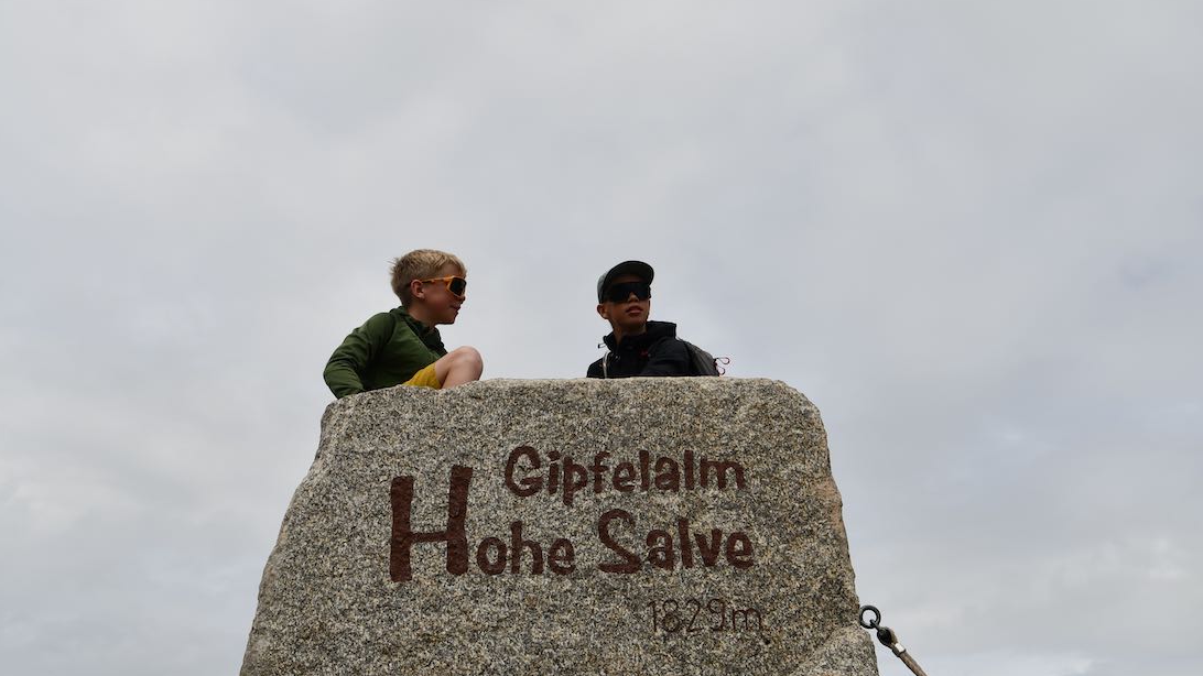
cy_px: 291
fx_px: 1212
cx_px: 602
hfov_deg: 52.8
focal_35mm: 38
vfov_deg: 31.1
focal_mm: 24
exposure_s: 1/320
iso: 100
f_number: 9
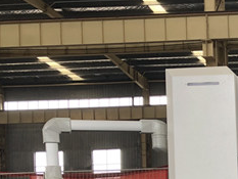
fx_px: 660
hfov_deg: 17.7
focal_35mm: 96
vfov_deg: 14.9
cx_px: 382
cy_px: 220
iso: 32
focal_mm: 4
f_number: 1.8
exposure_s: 1/120
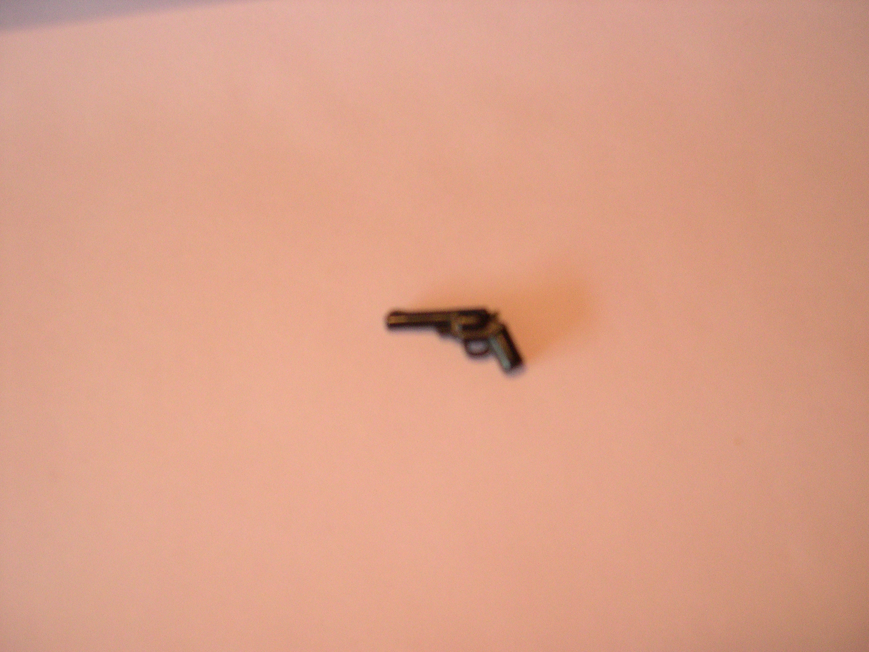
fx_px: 954
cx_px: 434
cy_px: 326
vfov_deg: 37.7
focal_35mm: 38
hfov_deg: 49.0
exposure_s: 1/62.9
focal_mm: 8
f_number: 2.8
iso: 400
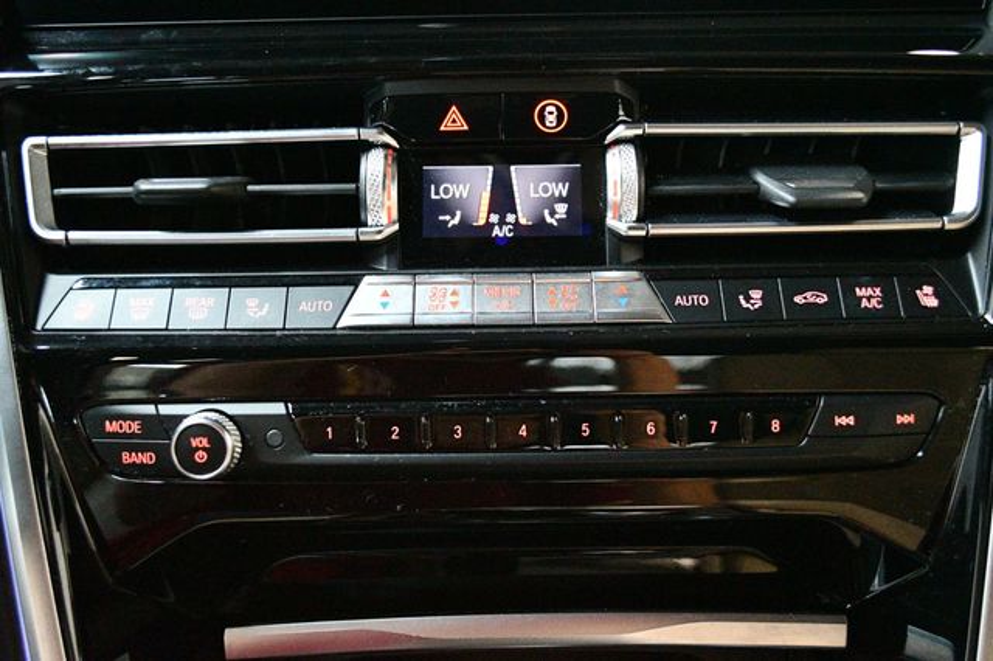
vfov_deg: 36.8
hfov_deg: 53.2
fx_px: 992
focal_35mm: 36
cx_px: 496
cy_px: 330
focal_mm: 24
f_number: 4
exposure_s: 1/60
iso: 12800
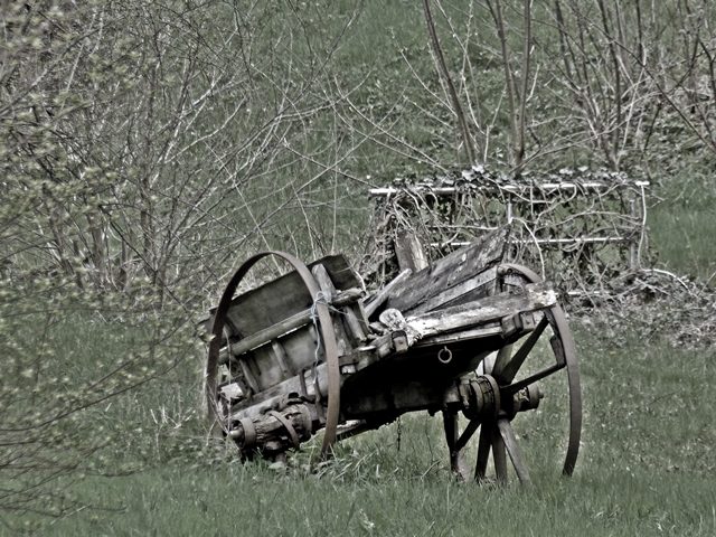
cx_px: 358
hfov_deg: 2.8
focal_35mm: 720
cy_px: 268
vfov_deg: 2.1
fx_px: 14893
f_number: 3.5
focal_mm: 108
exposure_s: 1/125
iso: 100
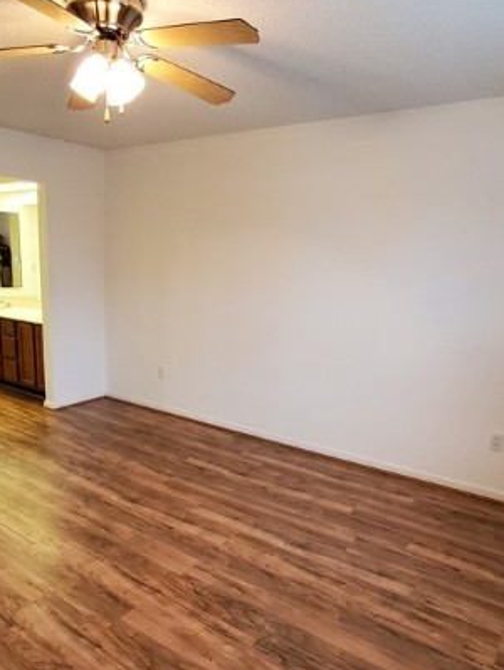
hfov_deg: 54.7
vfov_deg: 69.2
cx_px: 212
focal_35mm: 25
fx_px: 485
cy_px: 368
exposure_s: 1/60
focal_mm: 1.8
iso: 500
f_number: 2.2
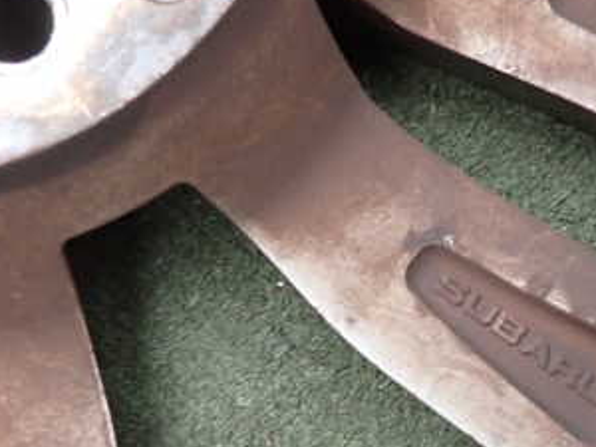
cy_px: 354
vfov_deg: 28.5
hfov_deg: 38.1
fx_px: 861
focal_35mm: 50
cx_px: 352
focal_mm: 4.5
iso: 500
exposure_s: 1/30
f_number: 2
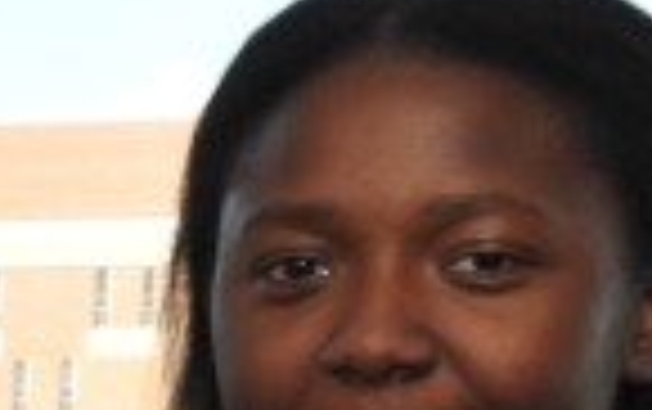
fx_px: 5248
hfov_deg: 6.6
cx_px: -1088
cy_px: 1034
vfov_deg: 4.4
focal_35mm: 295
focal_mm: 42
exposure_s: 1/60
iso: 280
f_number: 9
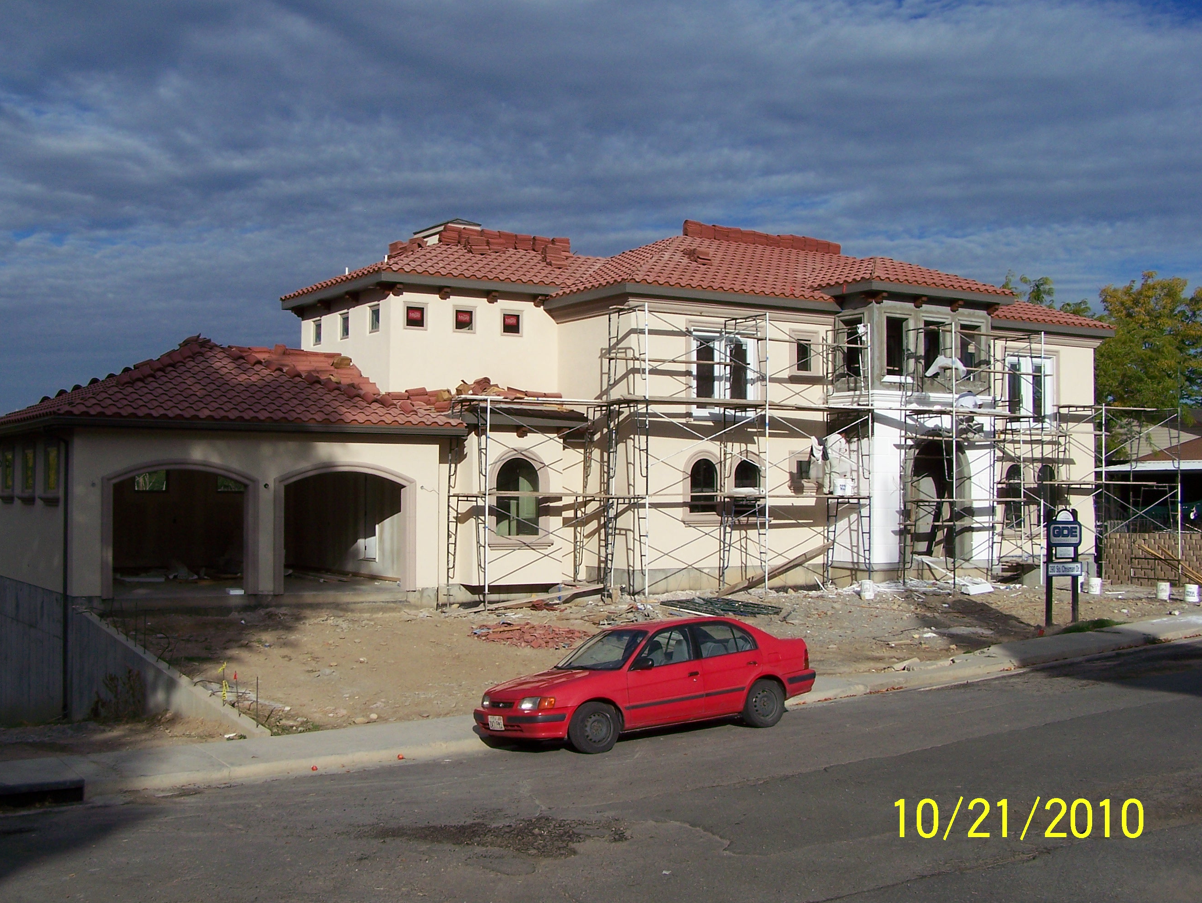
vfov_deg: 35.2
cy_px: 456
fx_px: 1425
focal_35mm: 41
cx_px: 563
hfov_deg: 45.7
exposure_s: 1/1000
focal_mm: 6.3
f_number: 5.6
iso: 80
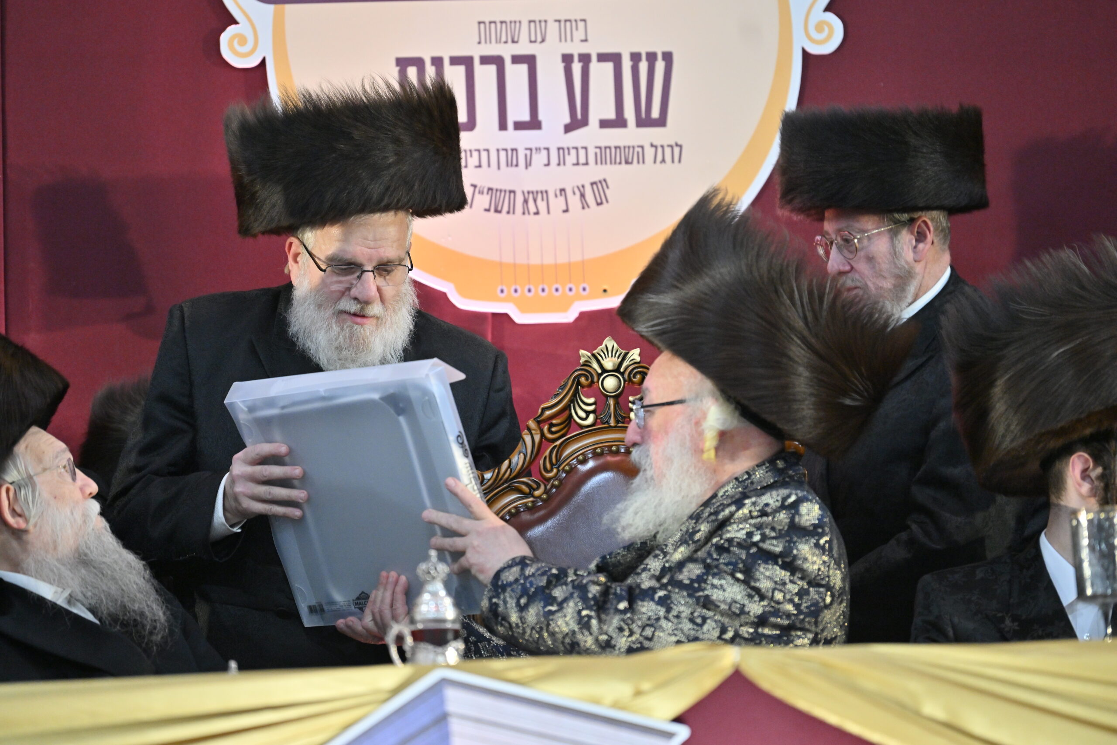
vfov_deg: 6.9
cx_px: 558
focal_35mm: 200
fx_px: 6205
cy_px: 372
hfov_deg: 10.3
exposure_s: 1/160
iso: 1250
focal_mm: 200
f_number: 2.8
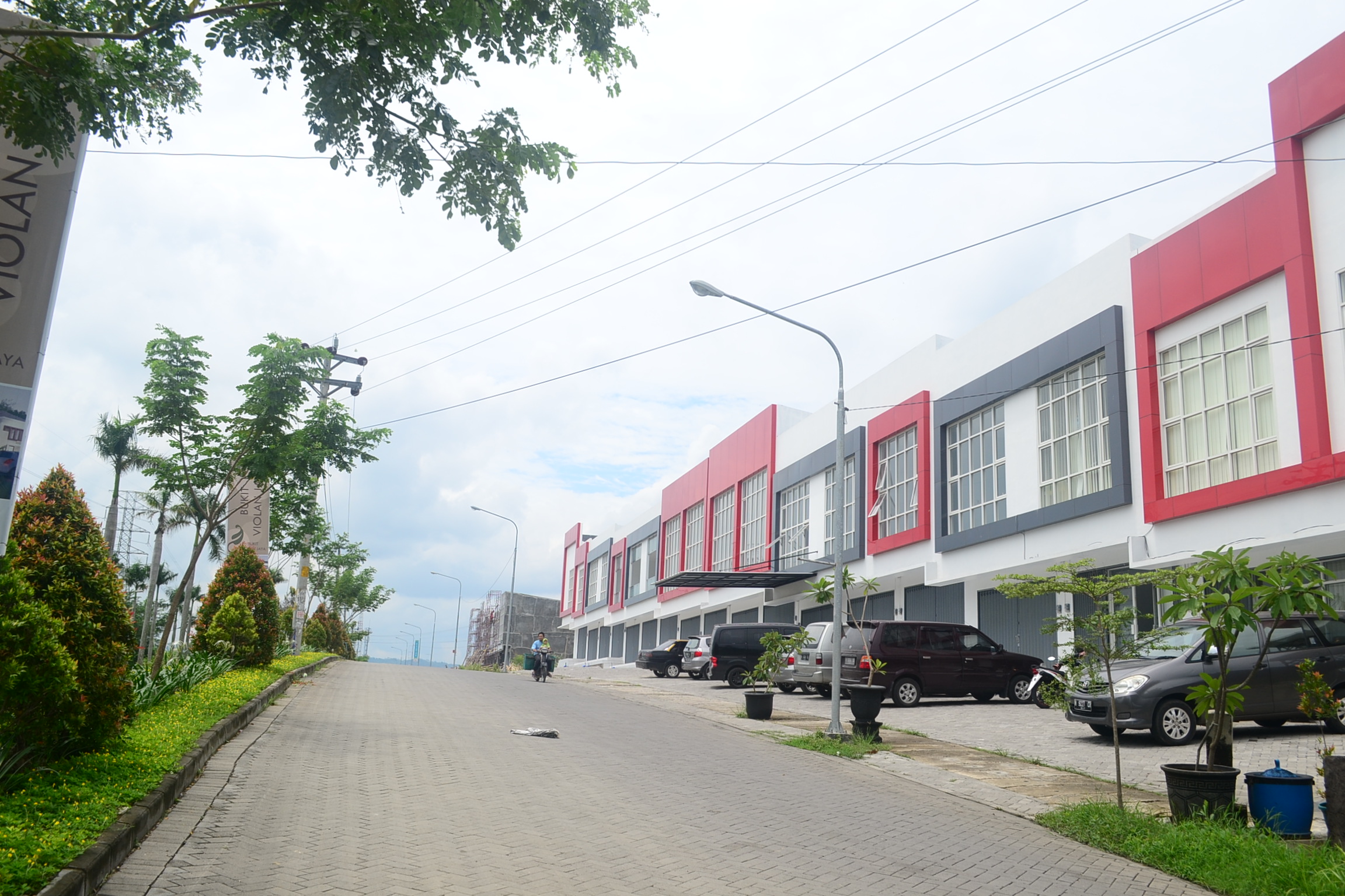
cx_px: 672
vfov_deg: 43.6
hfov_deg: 61.9
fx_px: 1121
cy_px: 448
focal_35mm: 30
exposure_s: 1/320
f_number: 8
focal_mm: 20
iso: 100
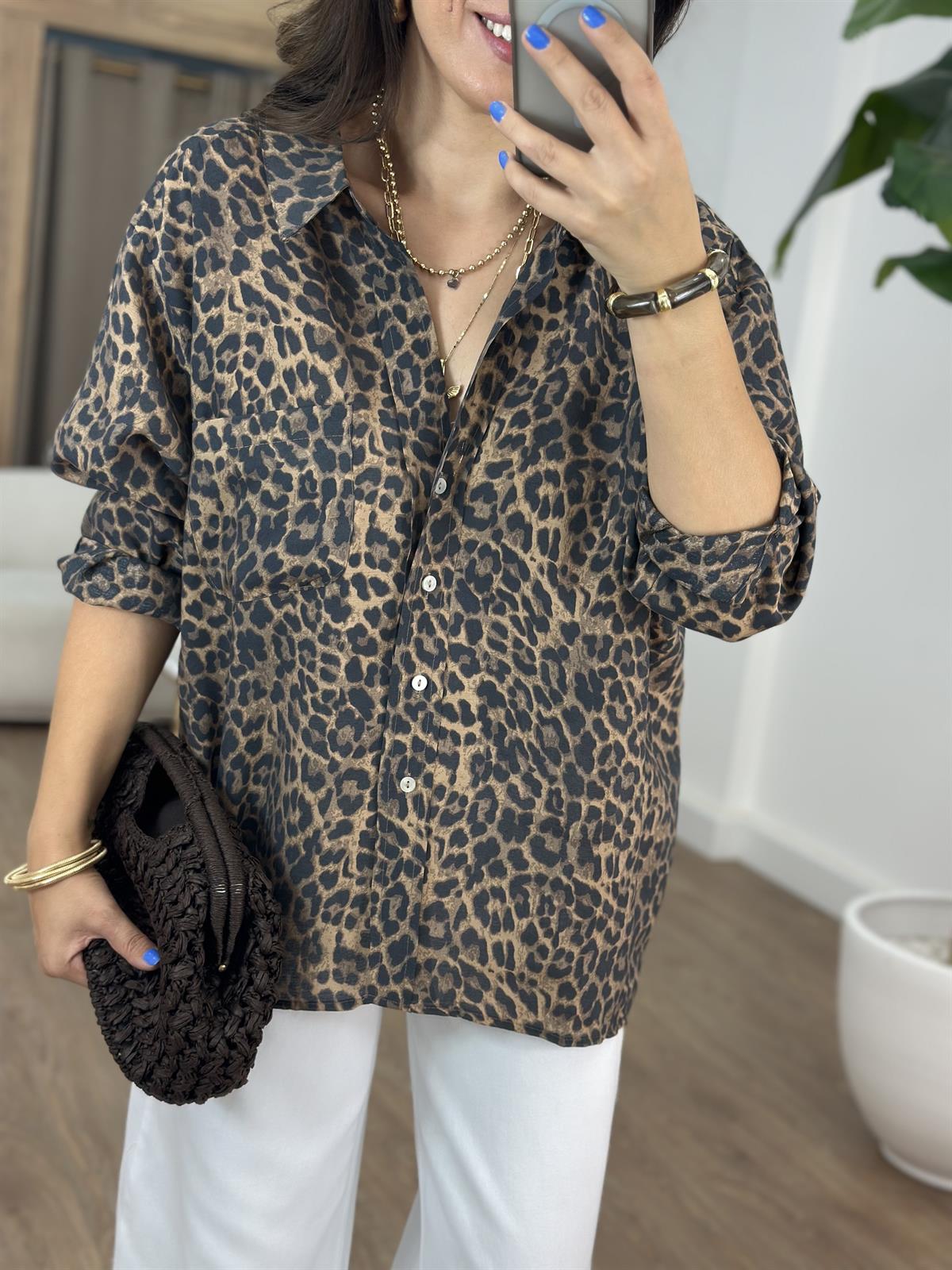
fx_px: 1760
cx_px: 476
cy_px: 635
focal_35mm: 48
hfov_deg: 30.3
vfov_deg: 39.7
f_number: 1.78
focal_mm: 6.86
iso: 80
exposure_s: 1/100
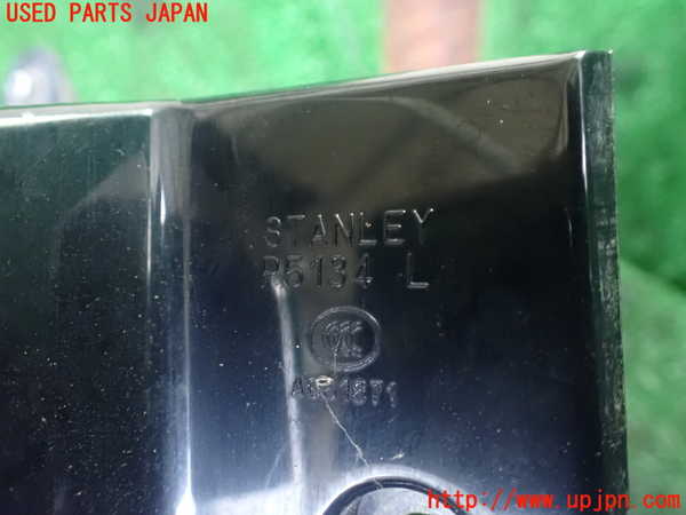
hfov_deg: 60.0
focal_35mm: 30
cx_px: 343
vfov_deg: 46.8
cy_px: 258
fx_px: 595
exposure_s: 1/15
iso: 1600
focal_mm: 5.4
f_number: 2.3
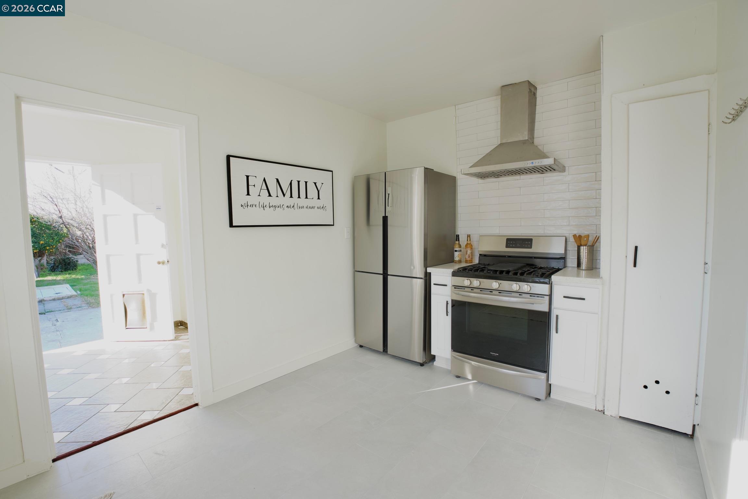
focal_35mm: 15
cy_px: 250
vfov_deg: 77.3
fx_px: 312
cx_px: 374
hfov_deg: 100.4
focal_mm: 10.4
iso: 160
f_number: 6.7
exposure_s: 1/10
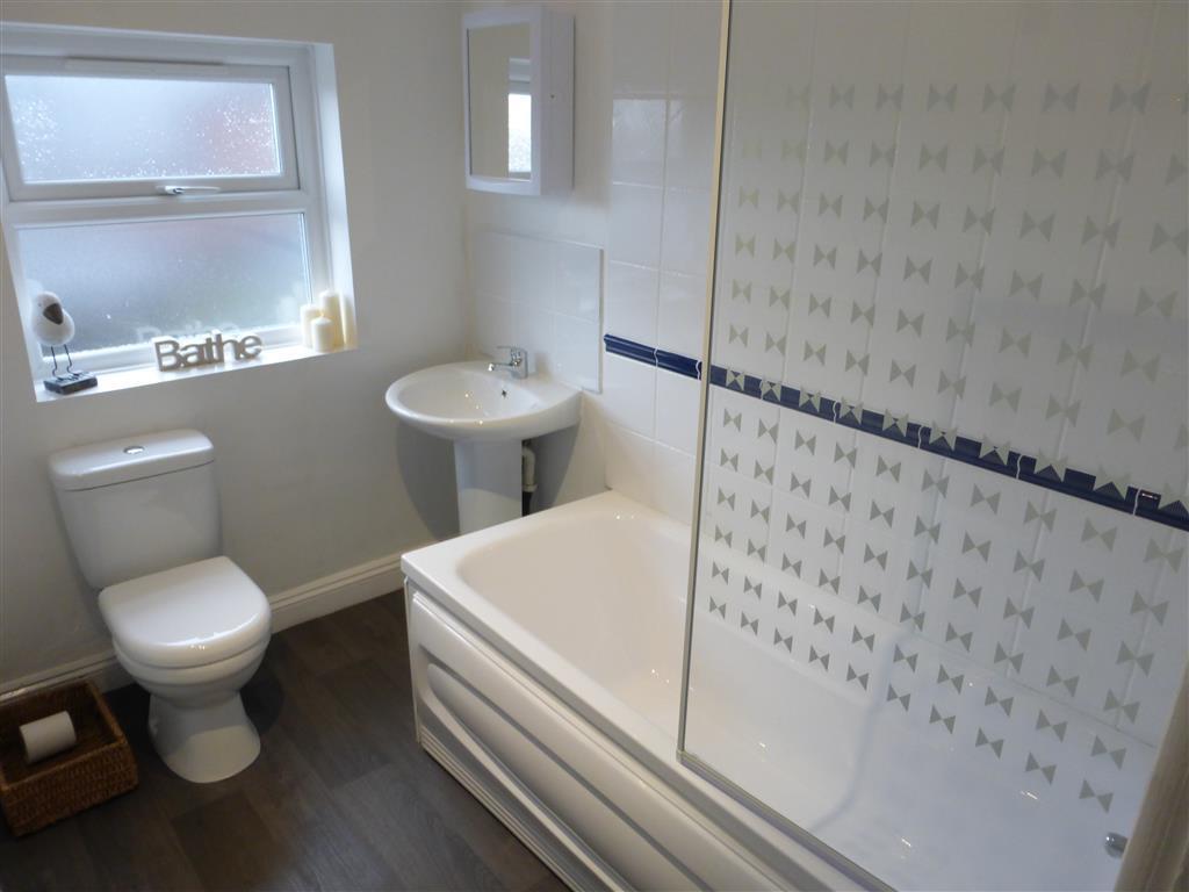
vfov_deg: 54.9
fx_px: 859
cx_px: 594
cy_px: 446
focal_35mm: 25
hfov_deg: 69.4
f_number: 3.3
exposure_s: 1/60
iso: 200
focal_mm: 4.3
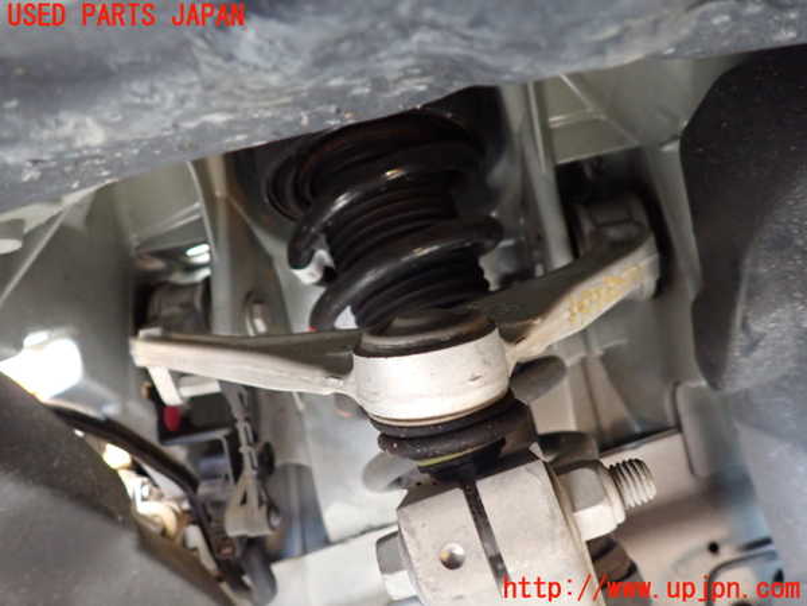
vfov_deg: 54.9
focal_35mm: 25
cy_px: 303
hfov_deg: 69.4
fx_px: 583
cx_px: 404
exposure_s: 1/30
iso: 800
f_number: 2
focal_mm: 4.5
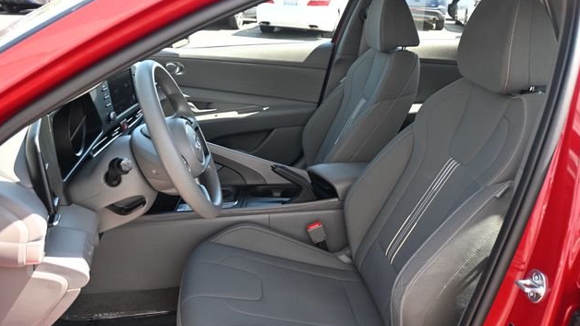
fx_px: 492
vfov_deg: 36.6
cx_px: 292
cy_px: 174
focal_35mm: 32
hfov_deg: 61.0
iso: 400
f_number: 3.8
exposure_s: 1/160
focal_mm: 20
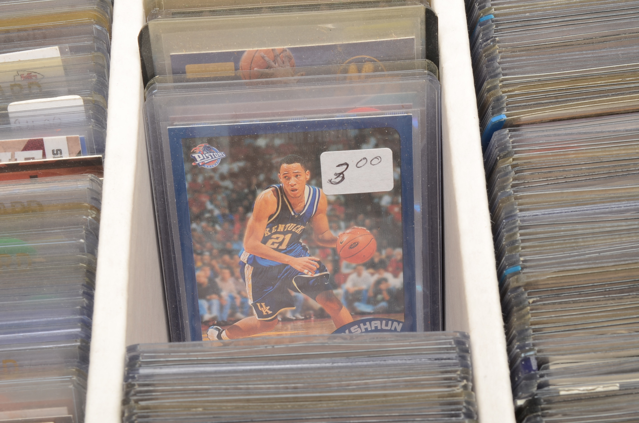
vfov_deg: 16.5
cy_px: 212
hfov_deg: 24.7
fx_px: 1461
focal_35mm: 82
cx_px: 320
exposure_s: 1/160
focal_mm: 55
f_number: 22
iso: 100
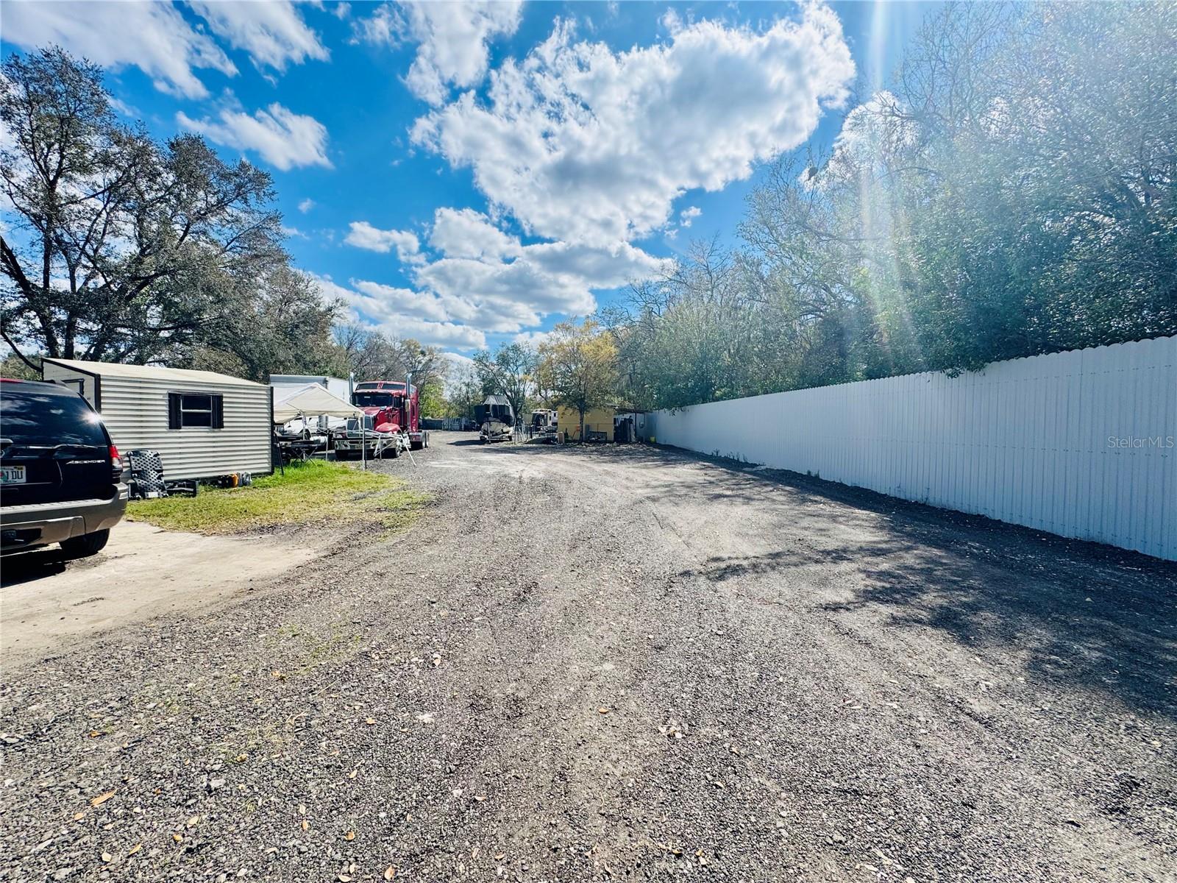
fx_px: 476
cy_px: 442
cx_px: 588
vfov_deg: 85.7
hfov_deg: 102.1
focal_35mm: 14
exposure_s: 1/2028
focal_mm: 2.22
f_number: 2.2
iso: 50
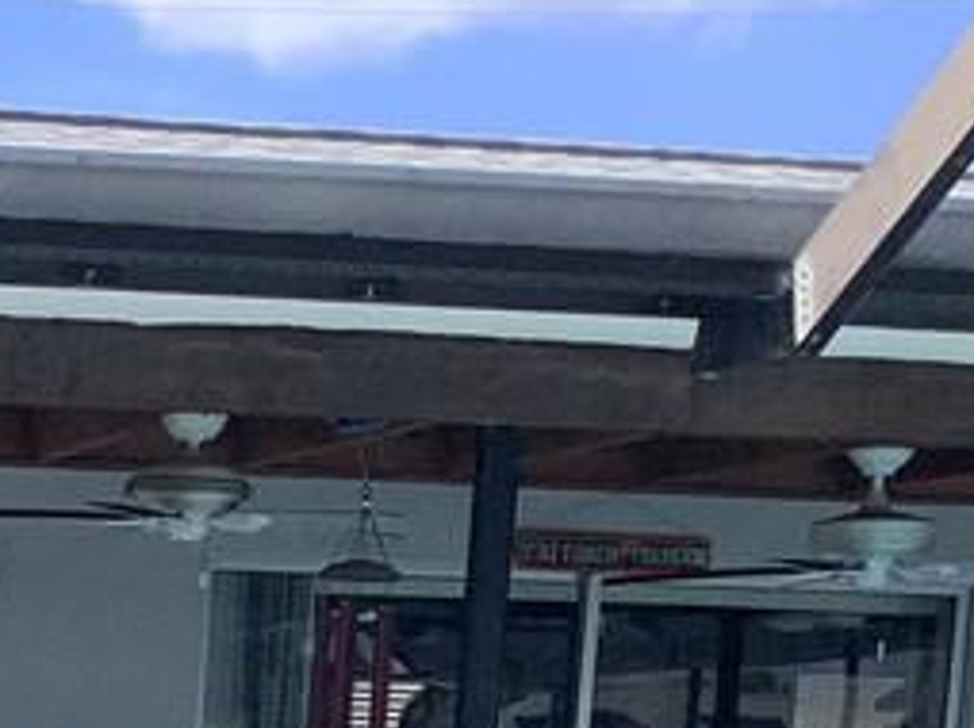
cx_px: -414
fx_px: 3514
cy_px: 1460
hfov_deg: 14.8
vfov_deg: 10.8
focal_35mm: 125
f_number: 2.4
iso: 25
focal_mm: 3.3
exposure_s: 1/769
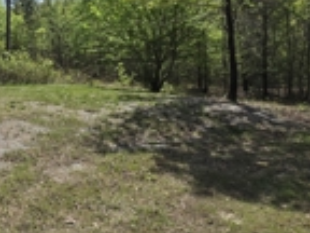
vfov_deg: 39.0
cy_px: 71
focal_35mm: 36
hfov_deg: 44.4
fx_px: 322
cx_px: 6
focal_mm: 2.2
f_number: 2.2
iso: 50
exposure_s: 1/2359
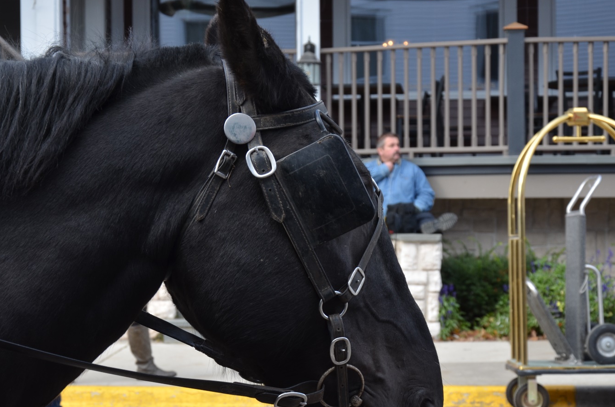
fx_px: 1534
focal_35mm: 90
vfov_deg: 15.1
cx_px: 272
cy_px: 219
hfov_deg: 22.7
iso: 200
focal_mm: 50
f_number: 6.3
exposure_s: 1/160
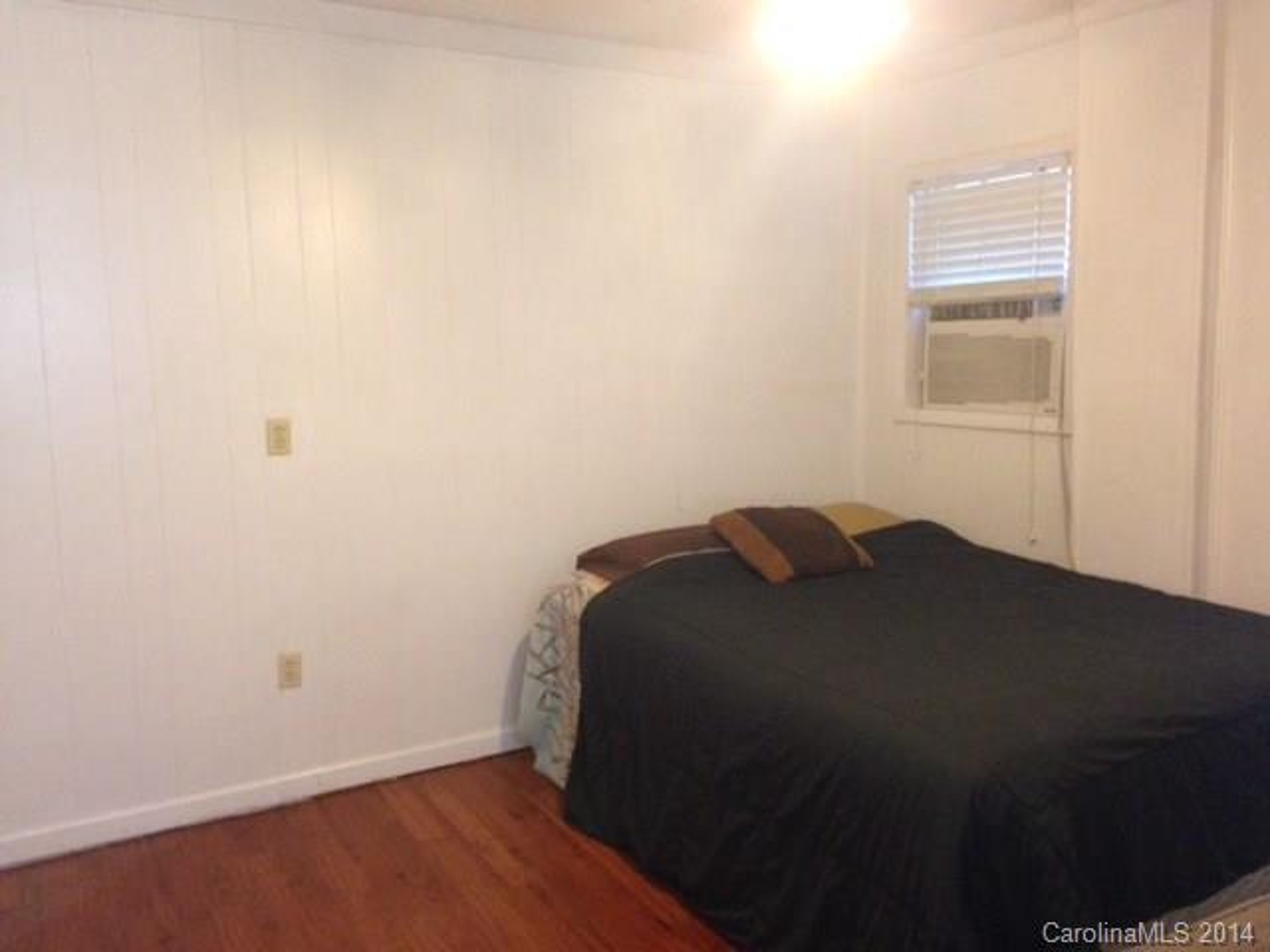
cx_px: 635
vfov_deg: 42.9
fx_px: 1211
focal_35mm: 33
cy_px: 476
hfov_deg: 55.4
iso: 320
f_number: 2.4
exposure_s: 1/20
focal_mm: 4.12
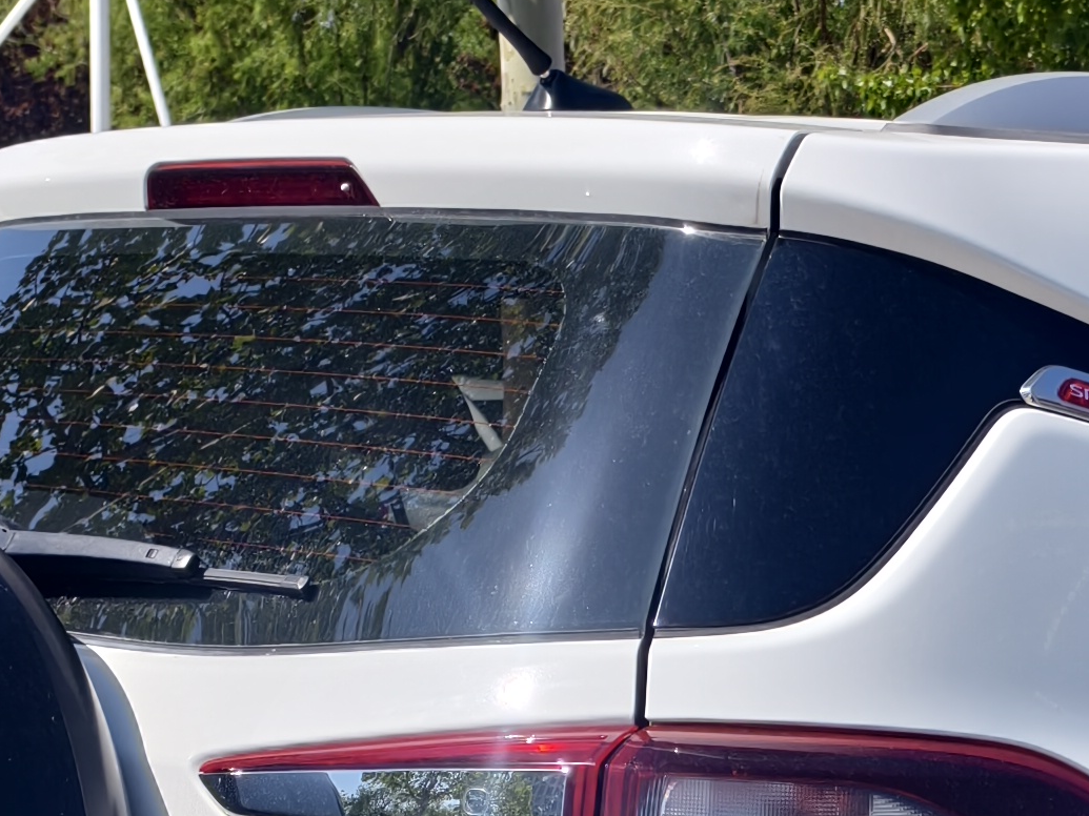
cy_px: 1072
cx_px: 1058
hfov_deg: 20.9
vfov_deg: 15.4
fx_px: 2862
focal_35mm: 91
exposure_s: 1/4926
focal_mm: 5.6
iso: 71
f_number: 1.57
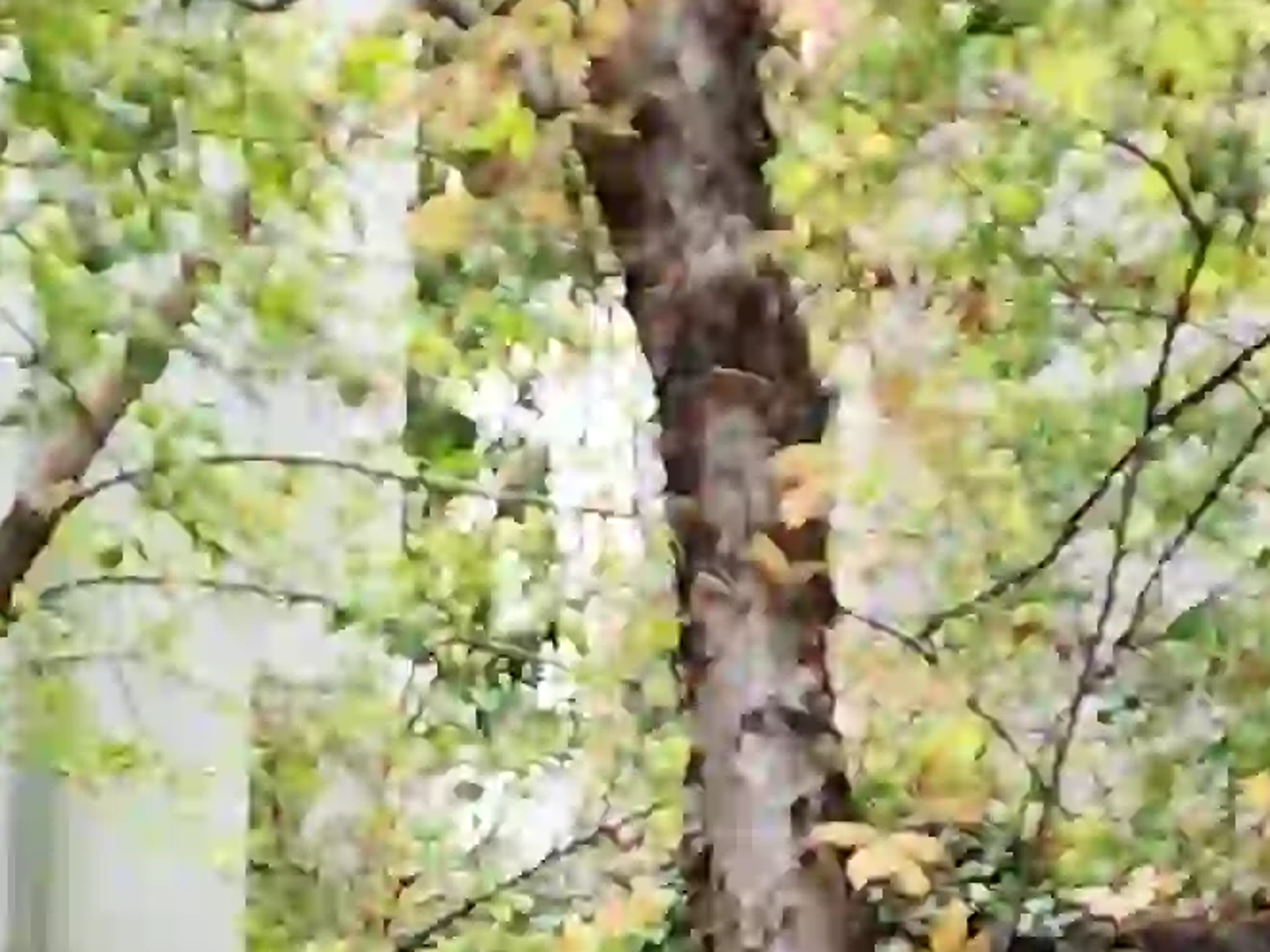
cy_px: 2073
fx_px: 5098
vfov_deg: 9.7
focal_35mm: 139
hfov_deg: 14.1
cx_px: 238
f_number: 1.8
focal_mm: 6.4
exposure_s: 1/180
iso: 200
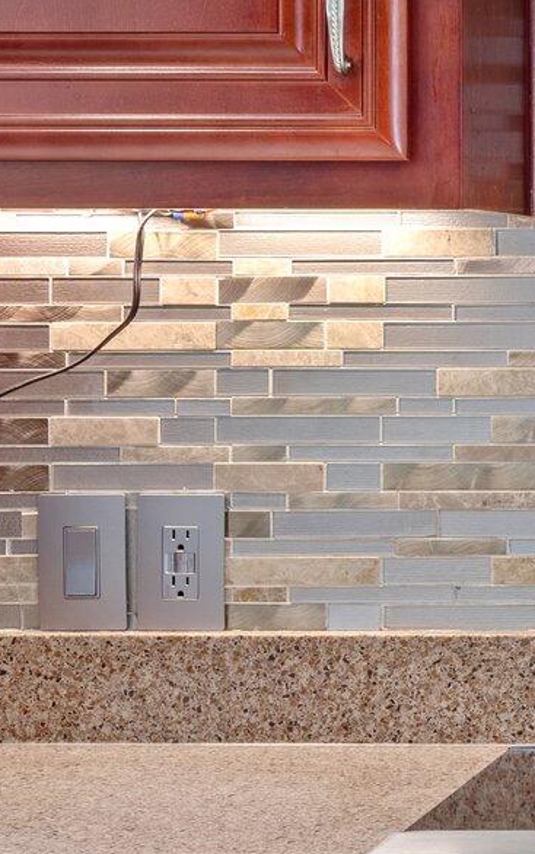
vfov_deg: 17.2
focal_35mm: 121
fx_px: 2819
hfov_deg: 10.1
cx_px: 1054
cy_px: 339
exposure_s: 4
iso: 100
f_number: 10
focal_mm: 23
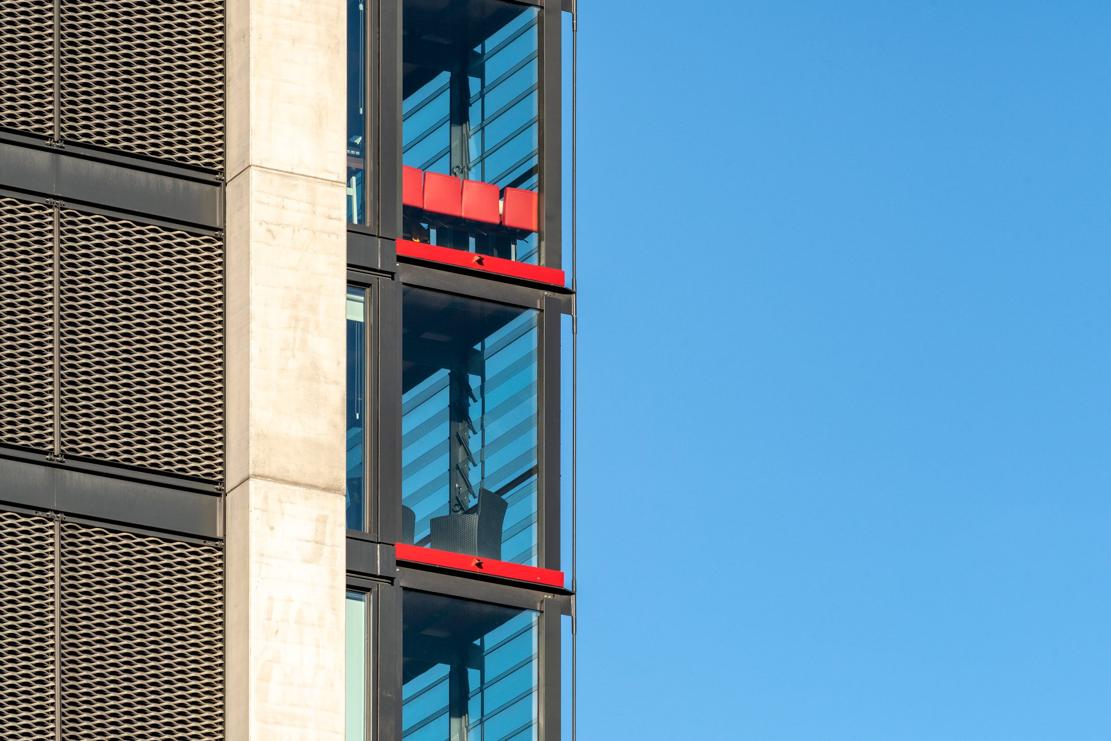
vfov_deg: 4.6
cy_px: 370
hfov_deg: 6.9
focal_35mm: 300
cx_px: 556
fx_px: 9260
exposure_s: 1/320
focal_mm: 300
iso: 400
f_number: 13
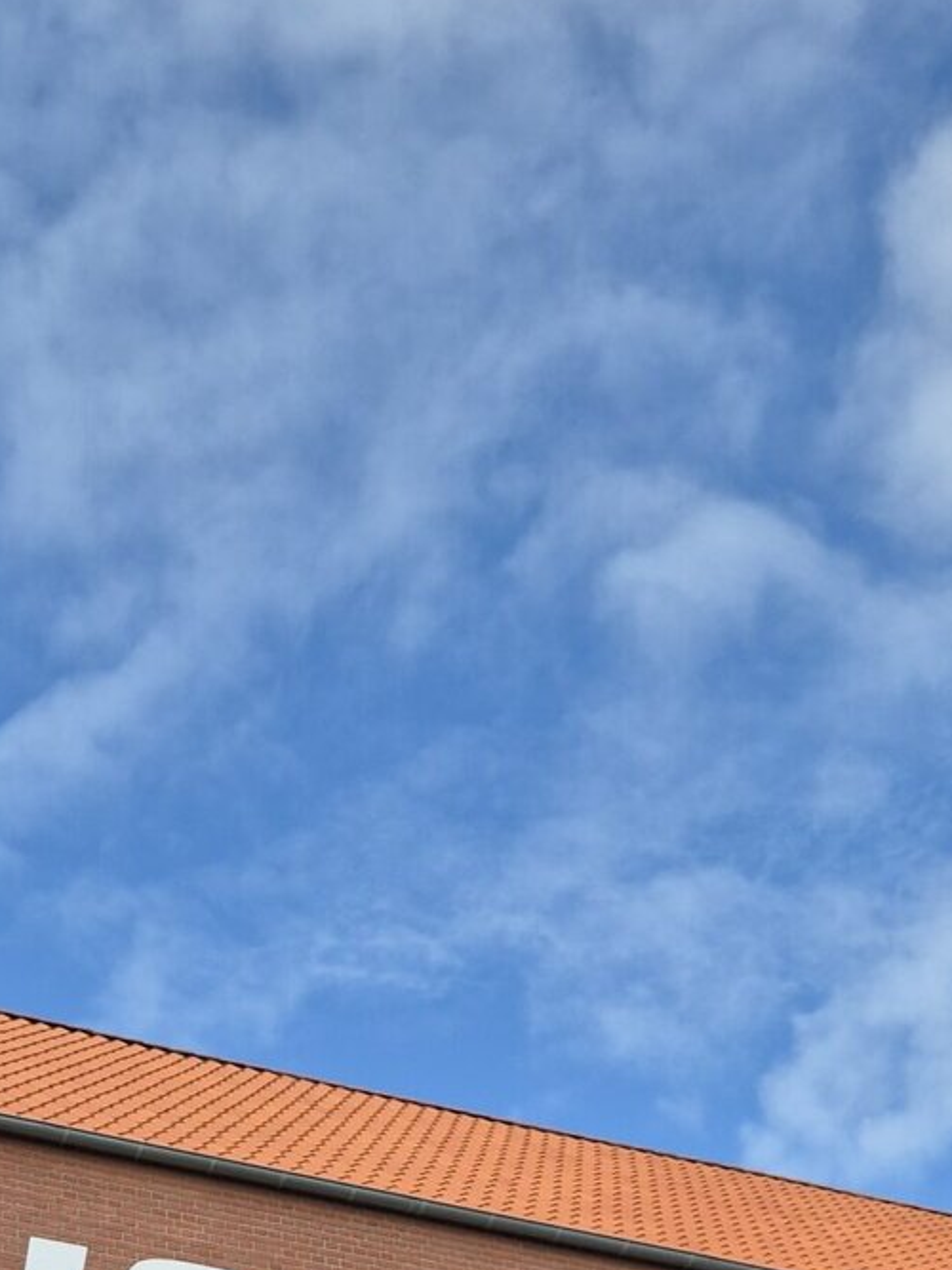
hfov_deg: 20.6
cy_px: 1314
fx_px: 2531
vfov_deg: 26.4
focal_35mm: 69
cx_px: -13
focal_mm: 5.4
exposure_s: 1/1708
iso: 25
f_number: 1.8
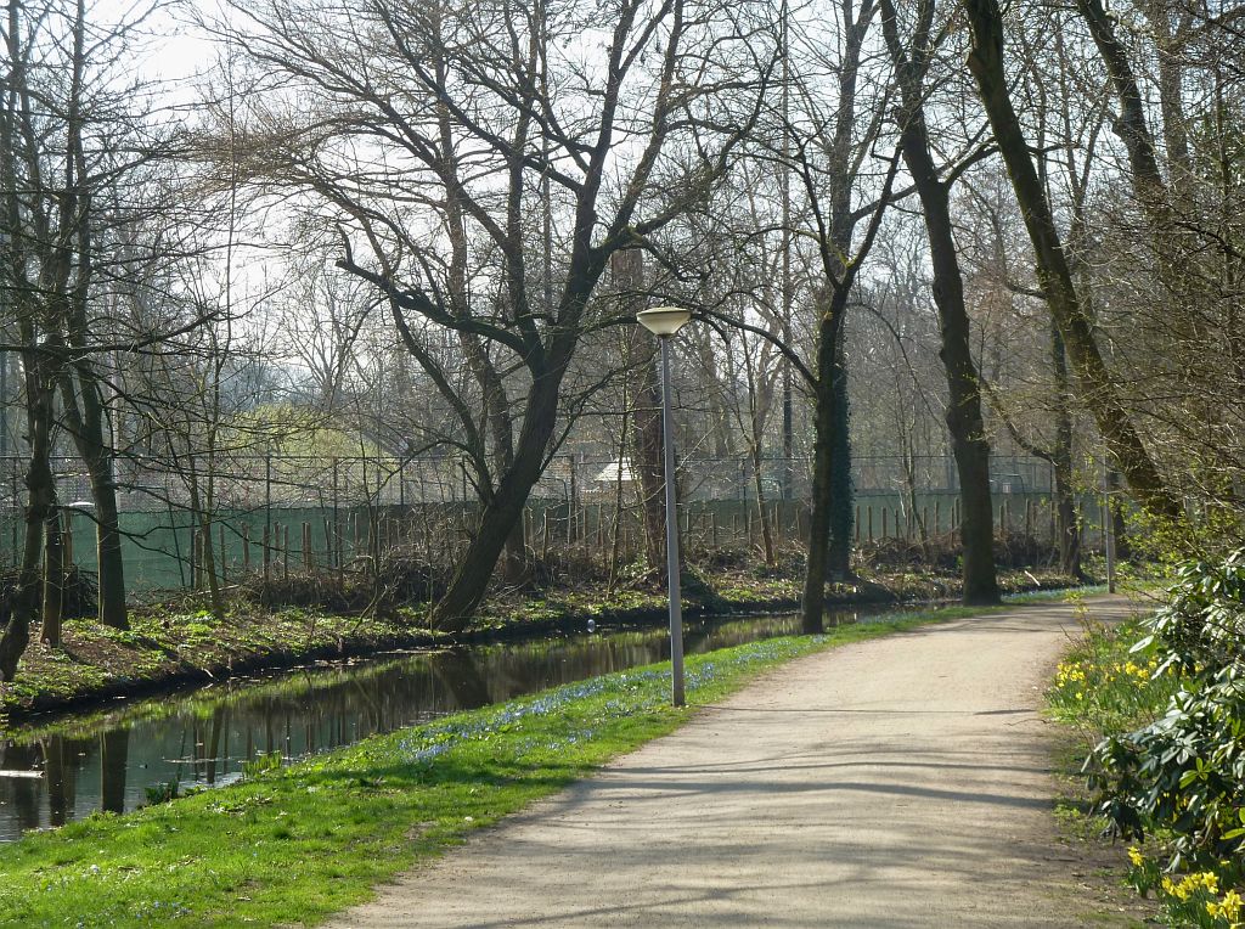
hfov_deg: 21.8
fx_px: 3231
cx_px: 622
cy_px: 464
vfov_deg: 16.4
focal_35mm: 90
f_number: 4.3
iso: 80
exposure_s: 1/200
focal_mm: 14.7
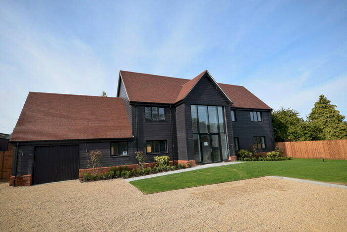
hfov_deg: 85.4
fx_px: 188
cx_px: 174
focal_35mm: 20
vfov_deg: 63.2
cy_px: 116
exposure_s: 1/320
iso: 200
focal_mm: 13
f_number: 9
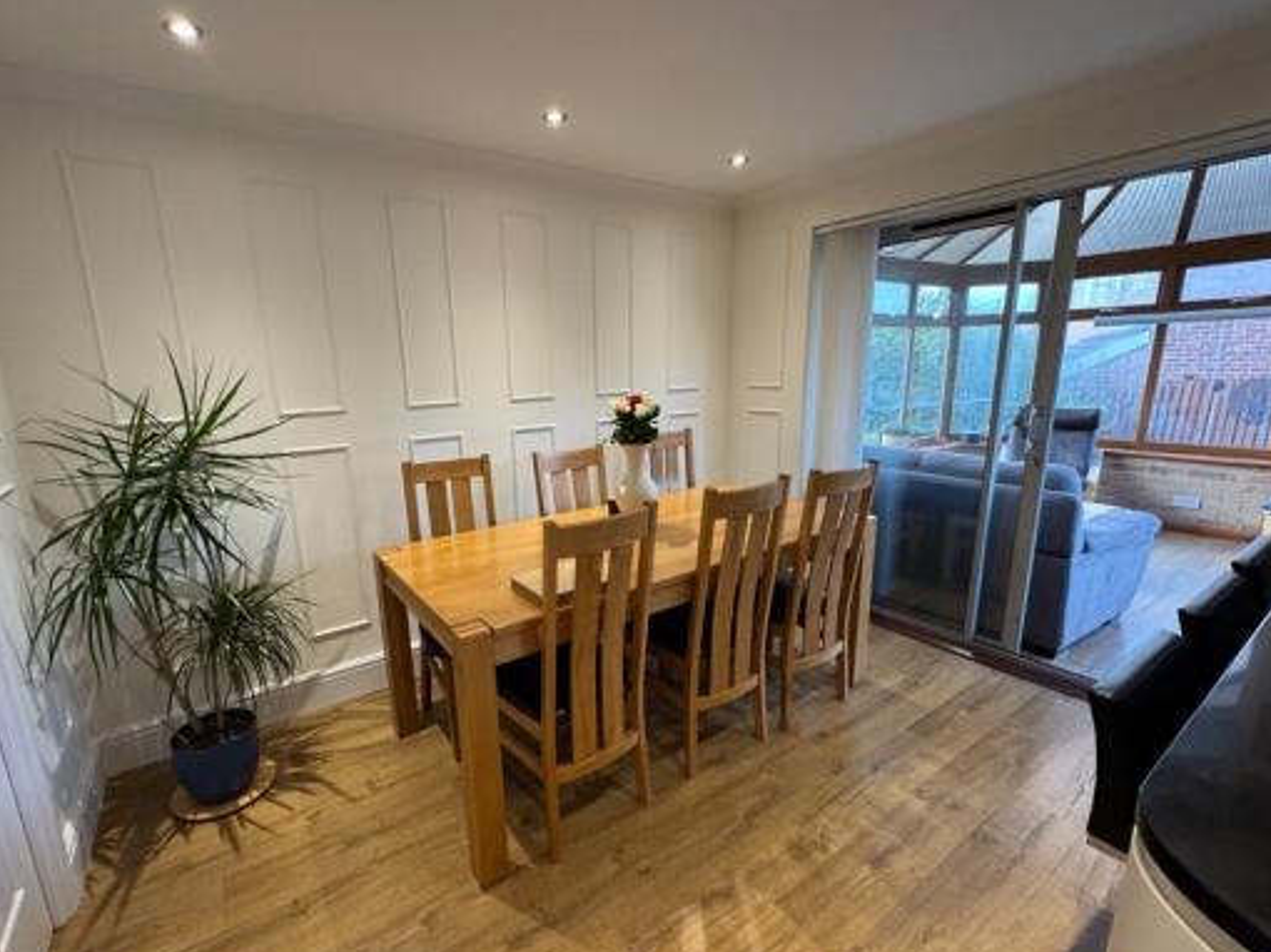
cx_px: 584
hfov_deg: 94.3
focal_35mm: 16
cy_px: 495
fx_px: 587
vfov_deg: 78.0
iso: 200
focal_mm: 2.22
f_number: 2.2
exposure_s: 1/50
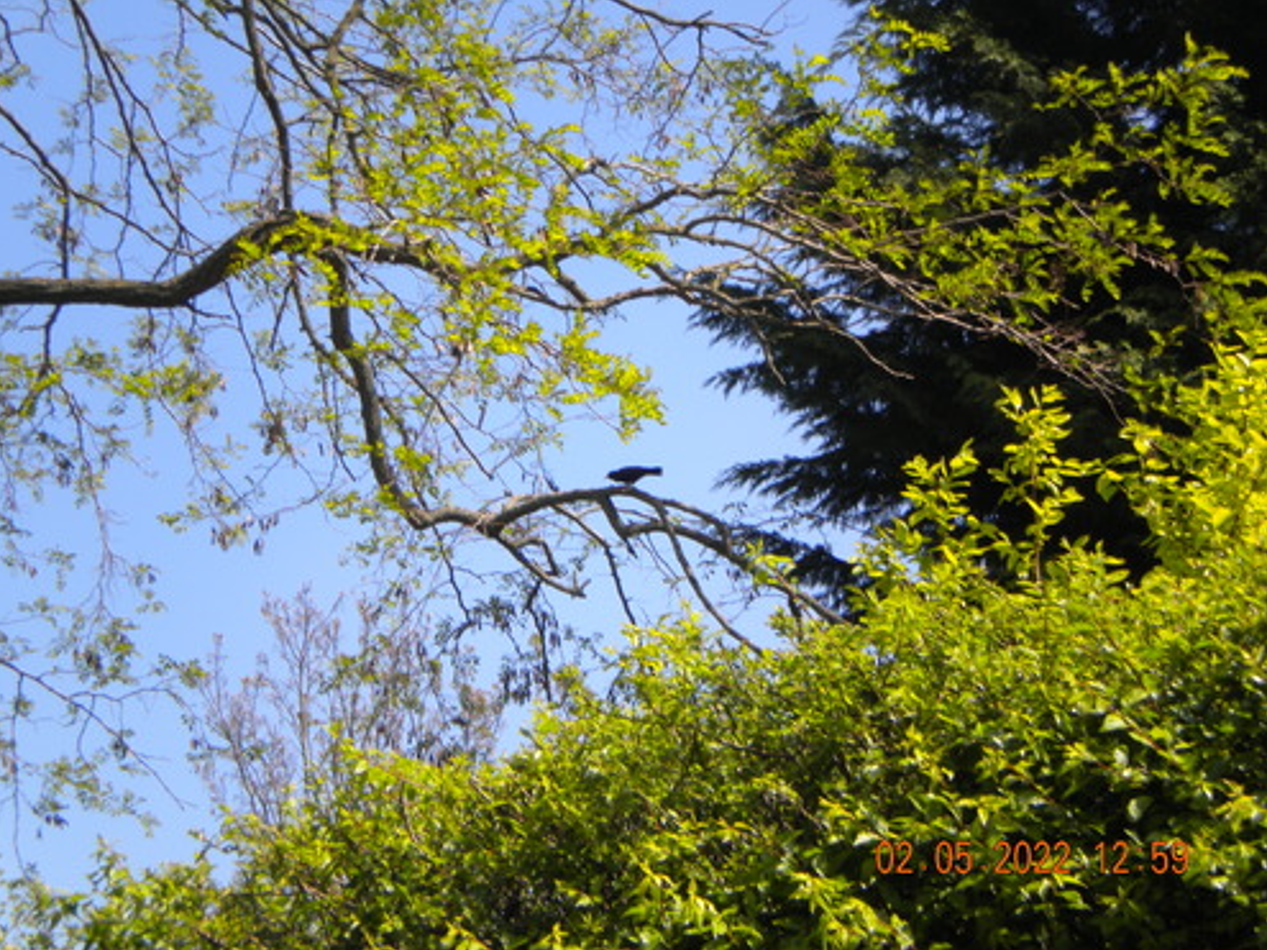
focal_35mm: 106
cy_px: 478
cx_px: 630
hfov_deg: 18.6
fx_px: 3879
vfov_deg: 14.0
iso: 80
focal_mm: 18.9
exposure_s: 1/128
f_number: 8.5
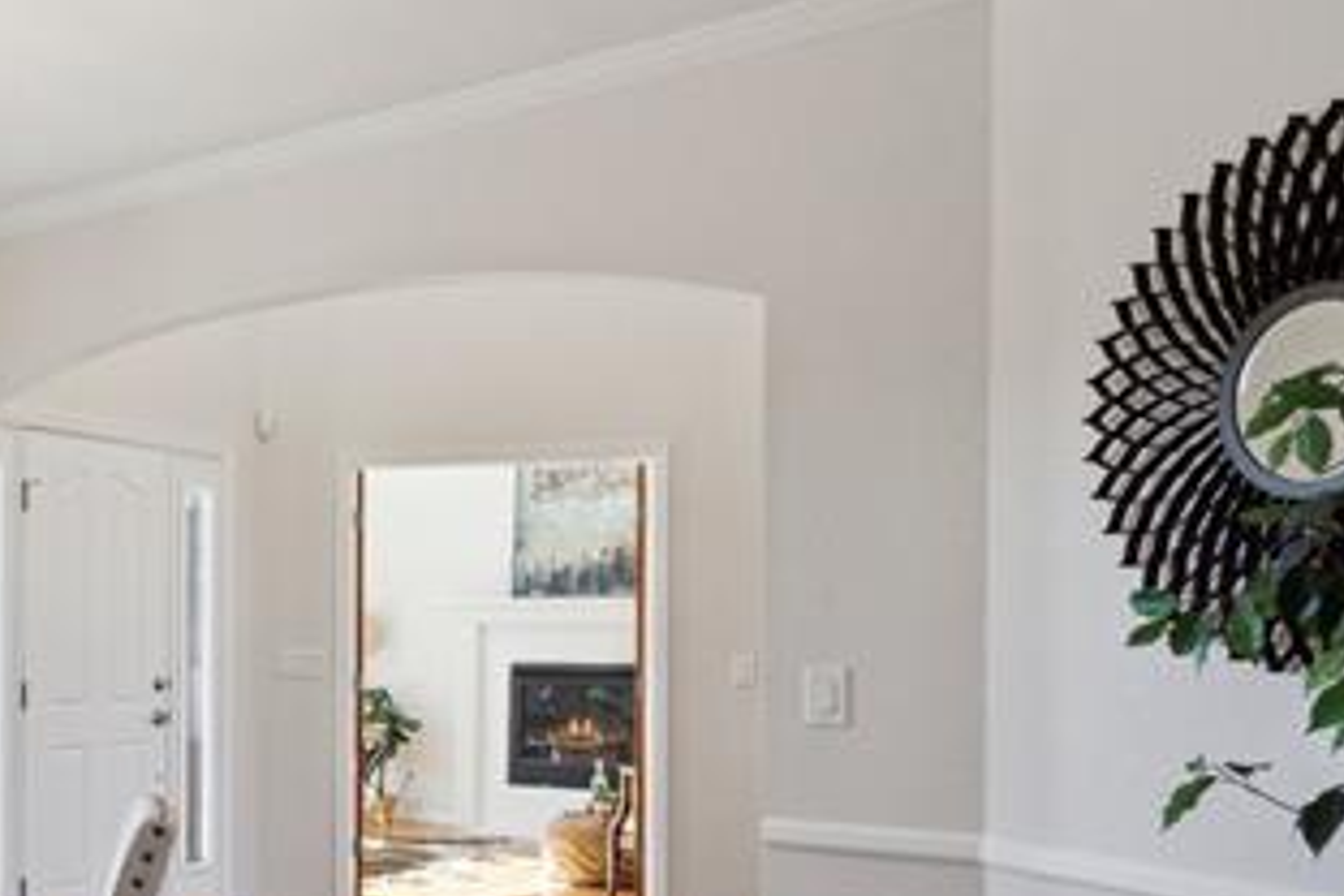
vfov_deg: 32.2
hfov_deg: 40.9
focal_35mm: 41
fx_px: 1531
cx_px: -22
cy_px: 638
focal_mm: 20
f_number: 11
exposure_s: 1/40
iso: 400
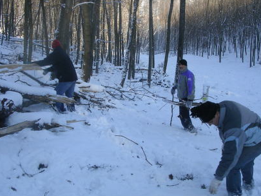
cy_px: 104
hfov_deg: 42.0
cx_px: 142
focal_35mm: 45
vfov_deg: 32.2
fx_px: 339
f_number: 5.6
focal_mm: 5.8
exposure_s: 1/137
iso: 50
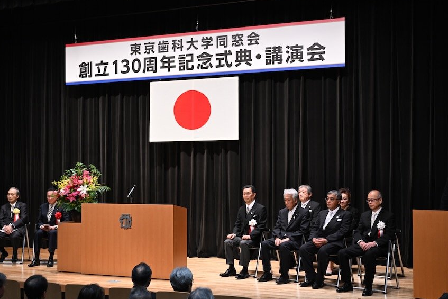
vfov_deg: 26.5
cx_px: 186
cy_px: 162
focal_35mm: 51
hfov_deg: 38.8
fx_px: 635
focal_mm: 36
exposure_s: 1/250
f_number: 2.8
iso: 1400
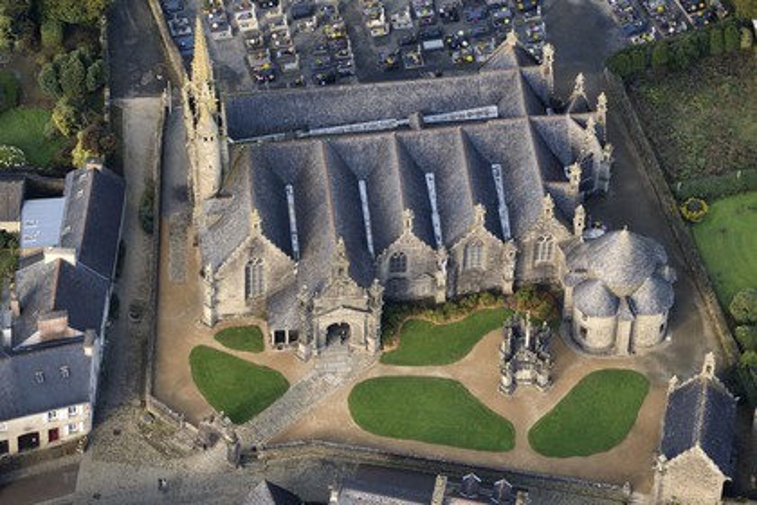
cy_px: 252
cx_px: 378
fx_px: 3364
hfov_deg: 12.8
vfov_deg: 8.6
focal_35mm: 160
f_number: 4.5
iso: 800
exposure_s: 1/1250
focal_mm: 160
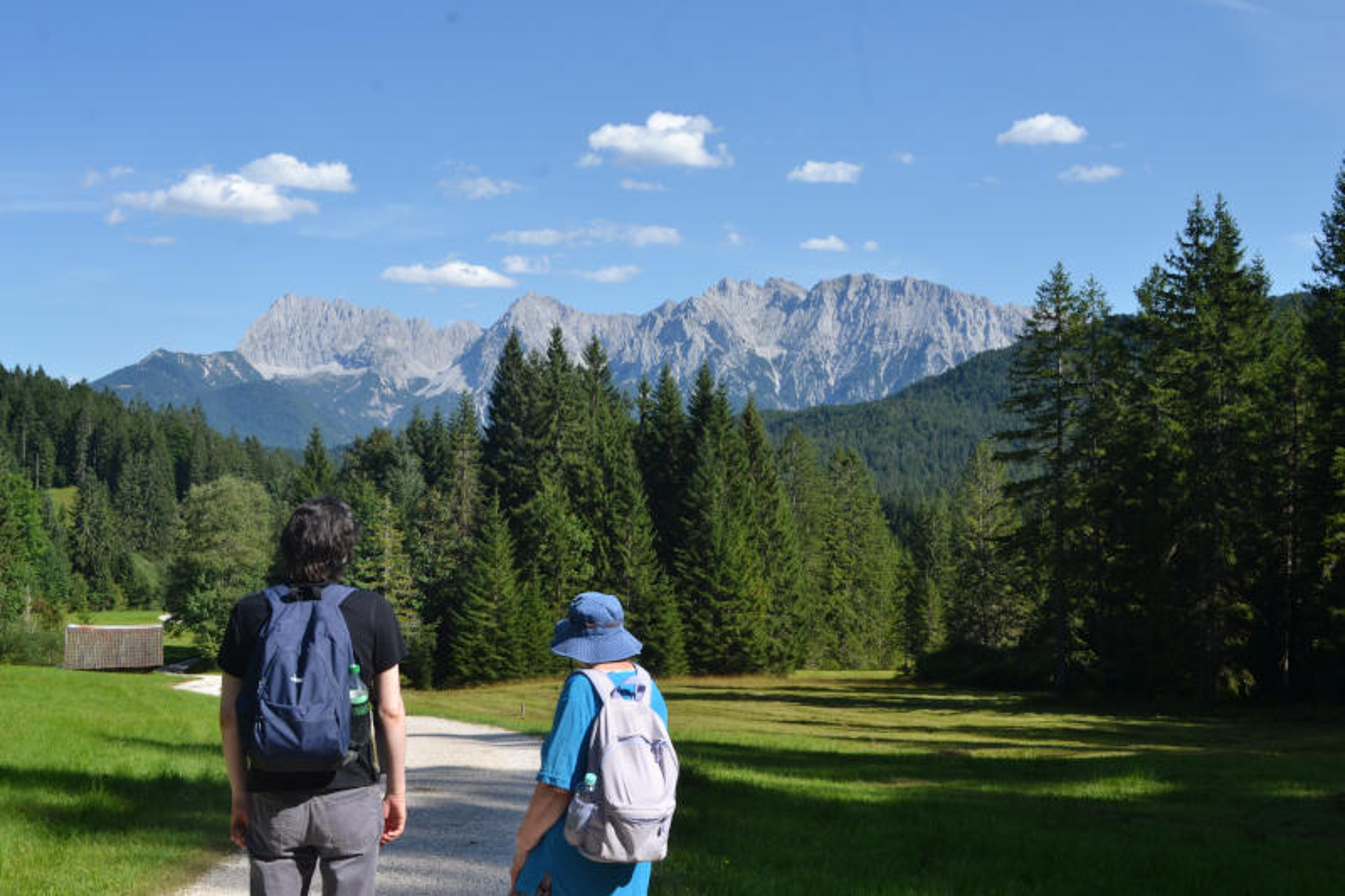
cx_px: 672
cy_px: 448
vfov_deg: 36.9
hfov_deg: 53.1
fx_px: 1345
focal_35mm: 36
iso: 100
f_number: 14
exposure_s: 1/80
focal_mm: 24
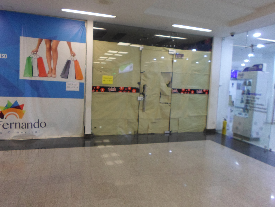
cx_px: 138
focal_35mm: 25
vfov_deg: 54.9
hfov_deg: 69.4
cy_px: 104
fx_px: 199
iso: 120
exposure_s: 1/30
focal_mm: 4.5
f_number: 2.5
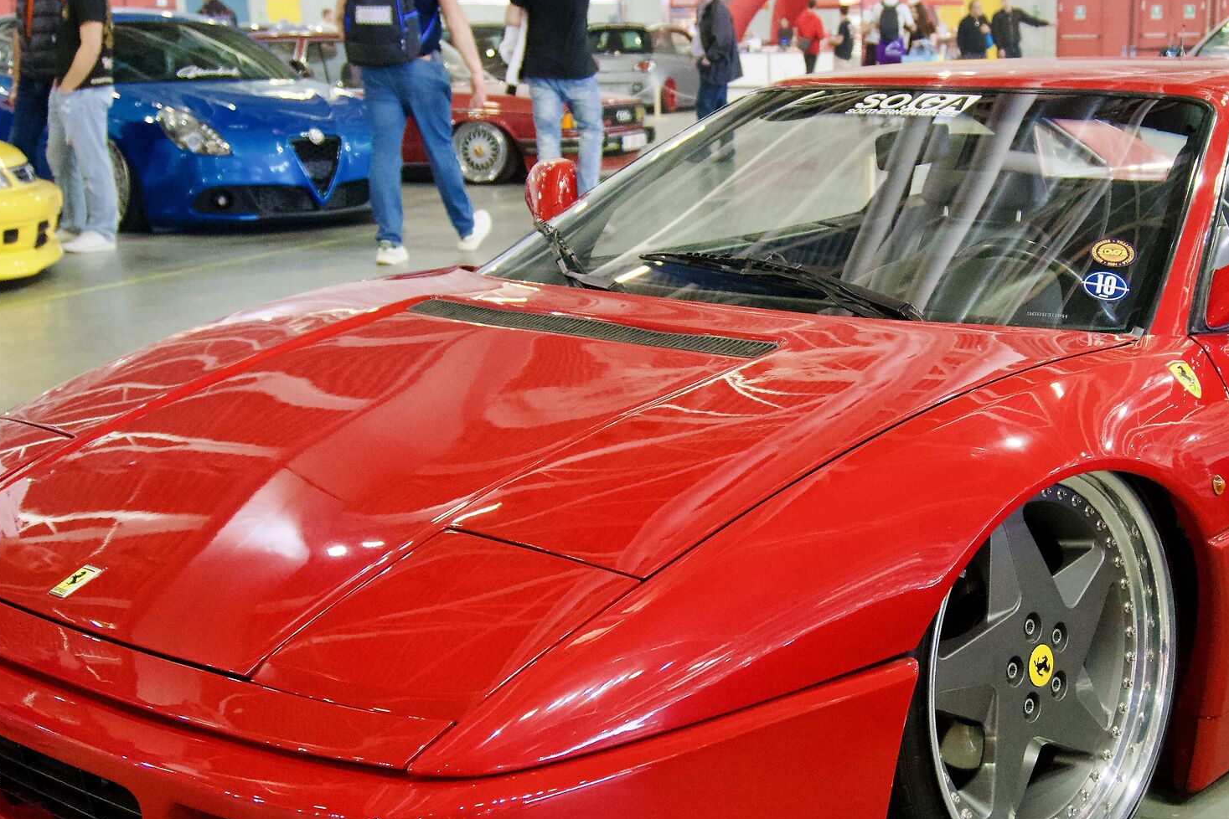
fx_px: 1843
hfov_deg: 36.6
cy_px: 514
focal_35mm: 54
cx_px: 778
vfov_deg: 25.0
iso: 3200
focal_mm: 22
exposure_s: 1/160
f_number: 4
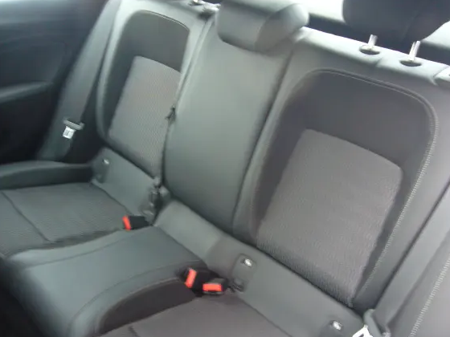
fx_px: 416
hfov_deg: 56.6
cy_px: 176
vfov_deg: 44.2
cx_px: 253
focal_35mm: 32
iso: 200
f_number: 2.8
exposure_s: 1/8
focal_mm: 4.6
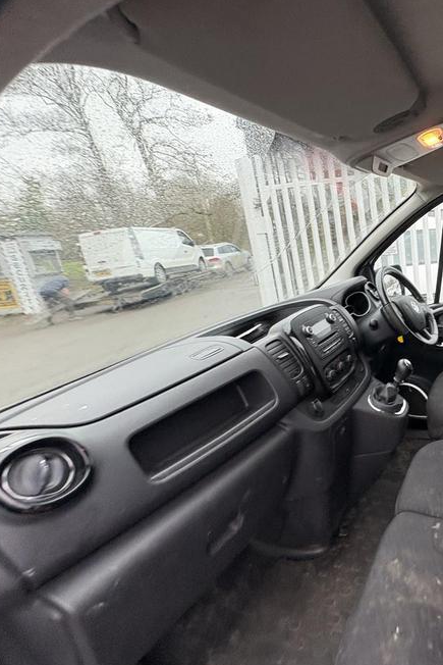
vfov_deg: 84.0
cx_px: 395
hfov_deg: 54.4
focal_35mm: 20
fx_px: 369
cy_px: 338
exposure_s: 1/60
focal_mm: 2.22
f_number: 2.2
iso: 250
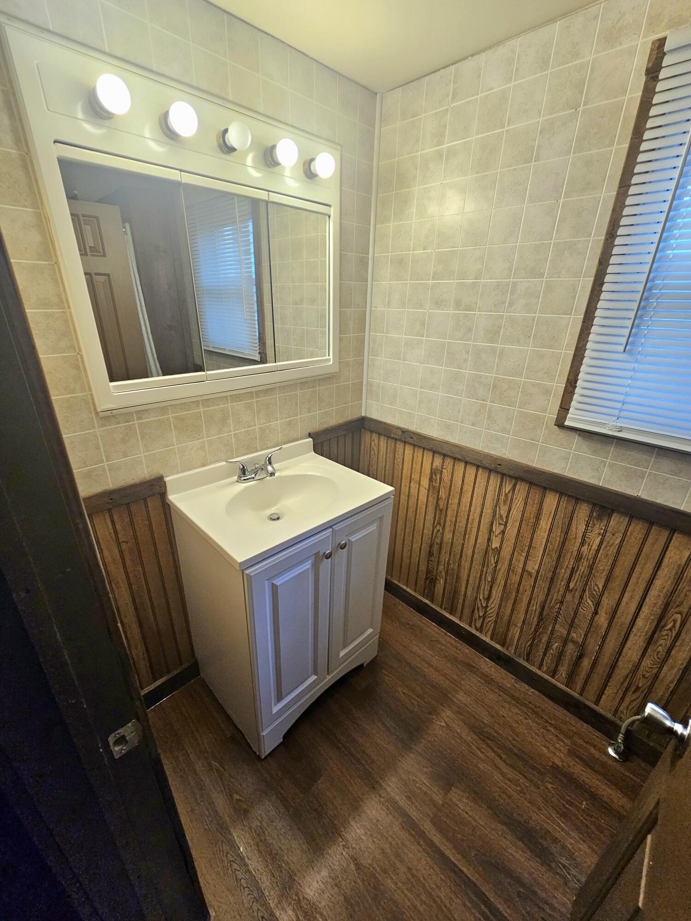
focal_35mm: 13
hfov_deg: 89.9
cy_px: 460
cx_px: 346
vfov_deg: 106.2
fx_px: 346
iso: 160
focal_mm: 2.2
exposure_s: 1/72.5
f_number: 2.2
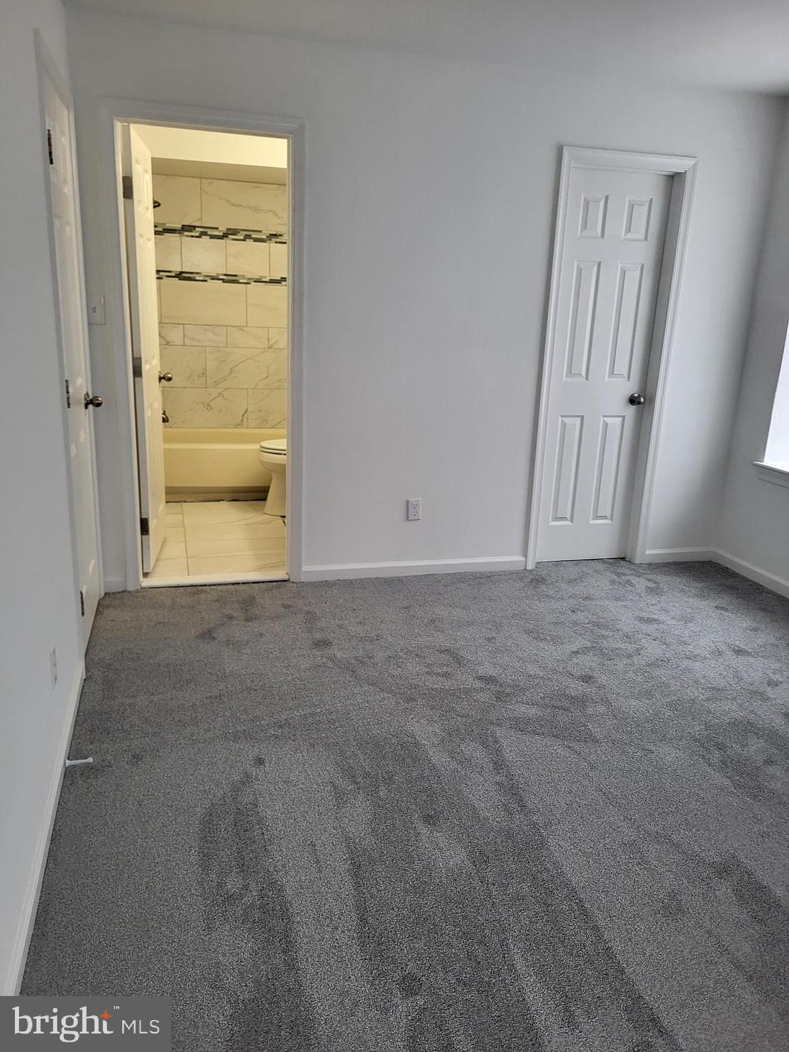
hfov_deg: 53.1
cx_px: 394
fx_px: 790
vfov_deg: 67.3
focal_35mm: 26
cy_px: 526
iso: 200
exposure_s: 1/120
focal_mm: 5.4
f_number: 1.8
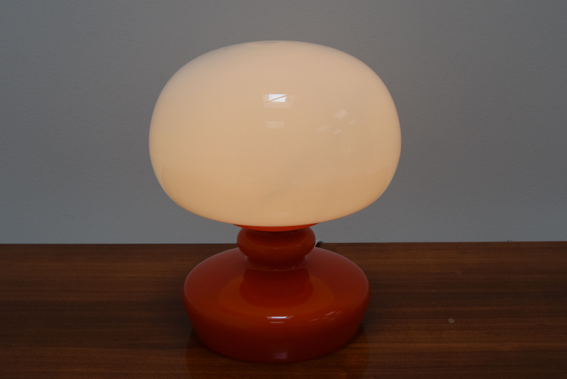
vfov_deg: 26.5
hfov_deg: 38.9
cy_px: 190
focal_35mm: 51
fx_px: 804
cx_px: 284
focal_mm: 34
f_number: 9
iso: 1600
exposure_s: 1/320
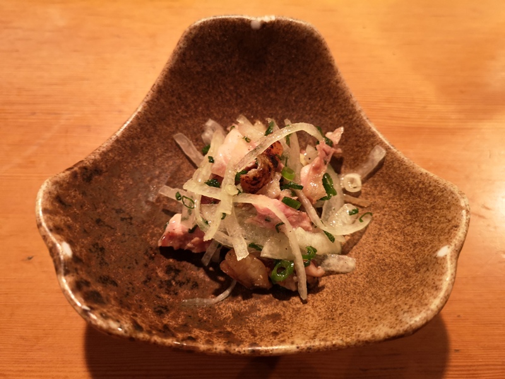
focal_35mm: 27
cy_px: 190
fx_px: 394
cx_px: 252
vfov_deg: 51.4
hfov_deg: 65.3
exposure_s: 1/25
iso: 500
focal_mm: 3.95
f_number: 1.8
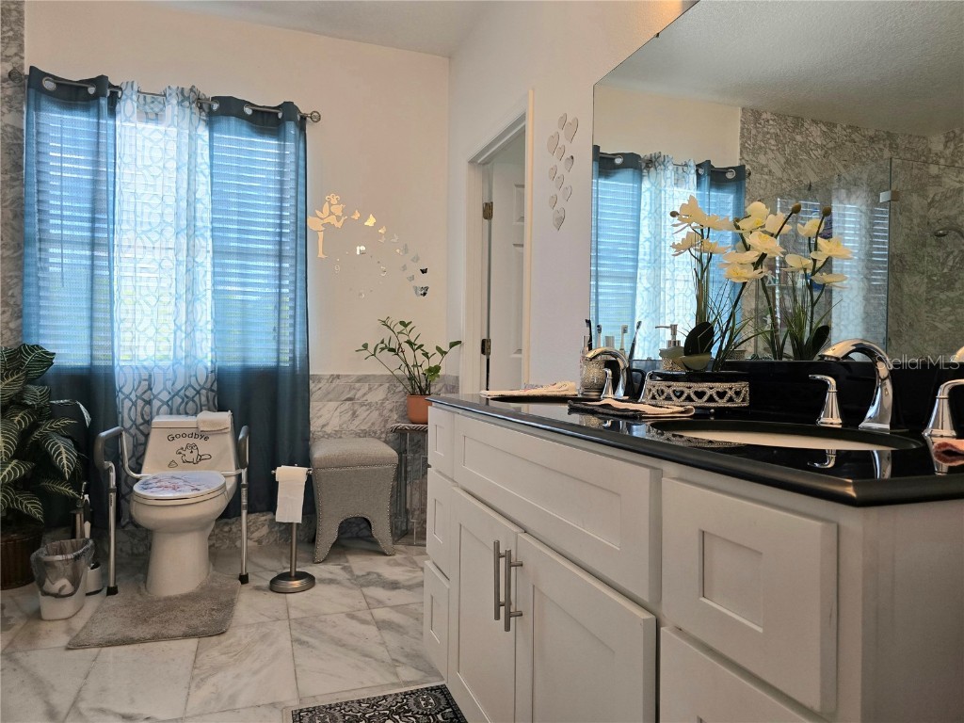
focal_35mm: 23
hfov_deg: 73.9
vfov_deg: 58.9
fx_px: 641
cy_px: 362
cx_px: 482
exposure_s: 1/120
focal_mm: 6.3
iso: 125
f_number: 1.7
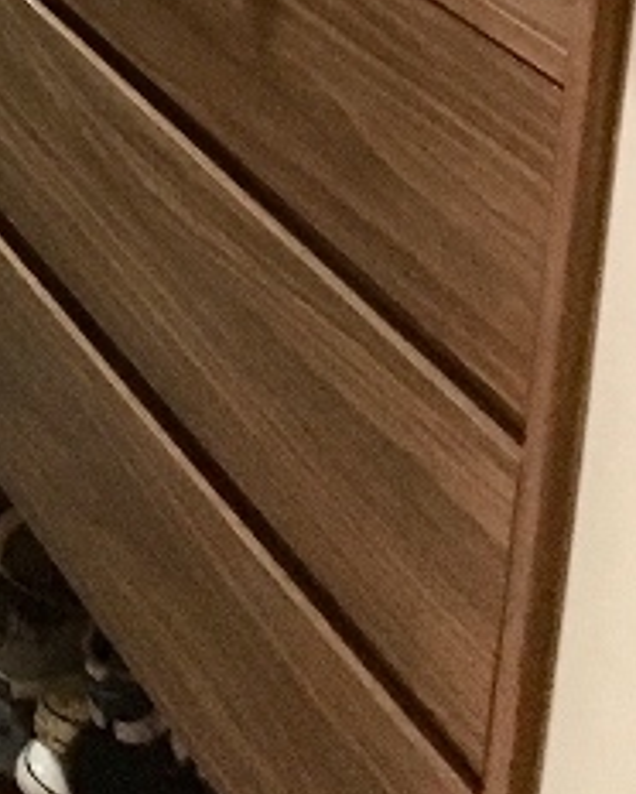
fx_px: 2303
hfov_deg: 14.6
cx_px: -344
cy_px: -539
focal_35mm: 98
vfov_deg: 16.9
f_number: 2.2
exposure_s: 1/15
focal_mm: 4.15
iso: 250
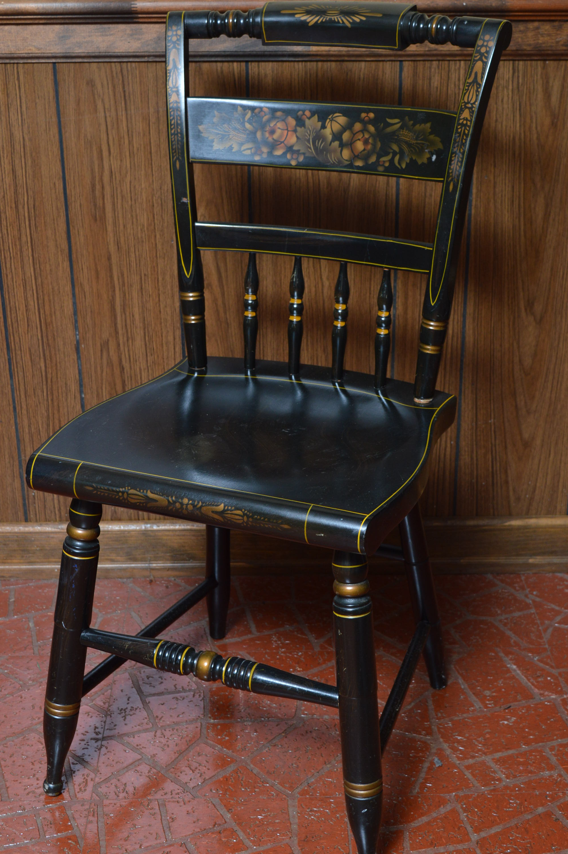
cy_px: 427
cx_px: 284
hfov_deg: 26.4
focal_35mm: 51
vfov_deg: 38.9
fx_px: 1209
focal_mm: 34
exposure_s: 1/125
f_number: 6.3
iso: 400
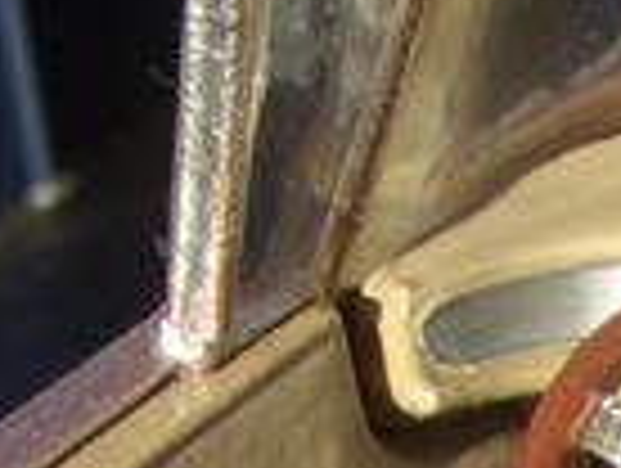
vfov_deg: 6.0
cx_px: 963
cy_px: 1098
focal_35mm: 237
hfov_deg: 8.1
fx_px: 4259
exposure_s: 1/320
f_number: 4.6
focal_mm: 6.8
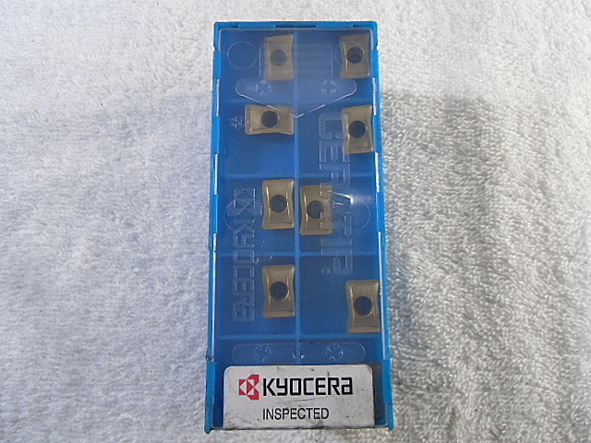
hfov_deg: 71.6
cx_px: 296
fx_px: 410
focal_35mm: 24
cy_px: 222
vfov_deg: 56.8
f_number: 3
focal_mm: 4.24
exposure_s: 1/80
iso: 200
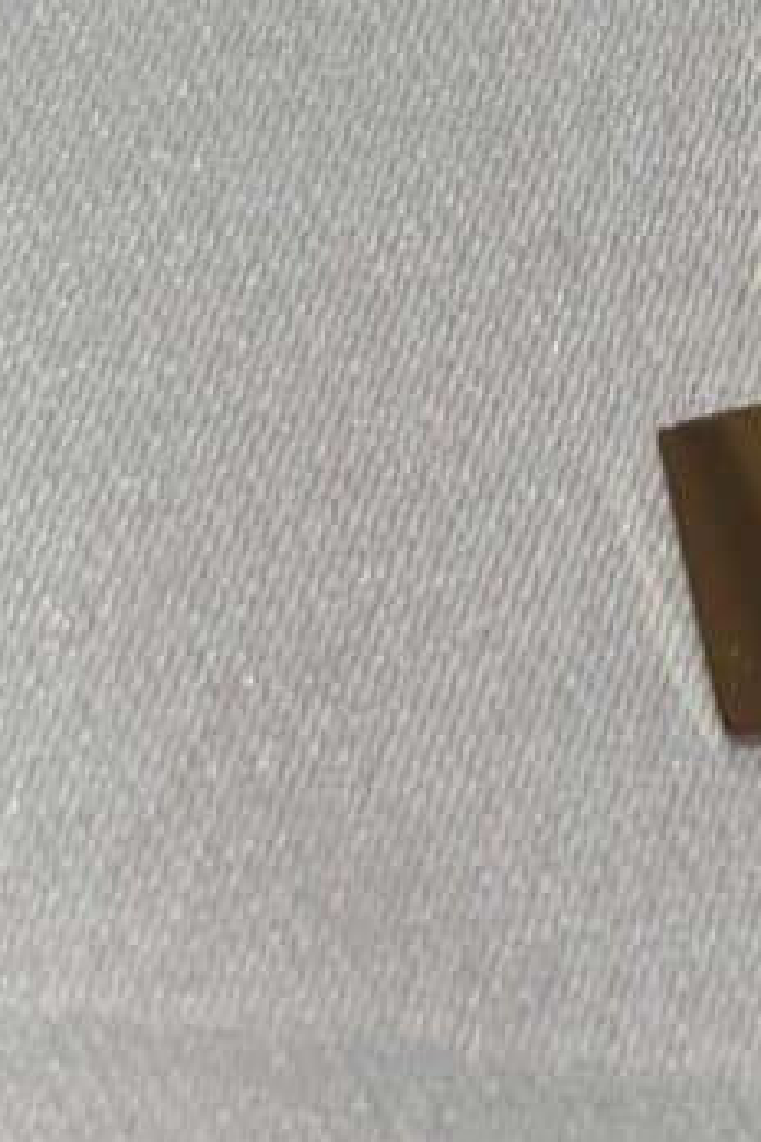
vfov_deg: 12.6
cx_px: 1030
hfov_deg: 8.5
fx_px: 5041
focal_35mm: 159
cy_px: -184
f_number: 1.6
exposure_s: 1/204
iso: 32
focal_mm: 5.96
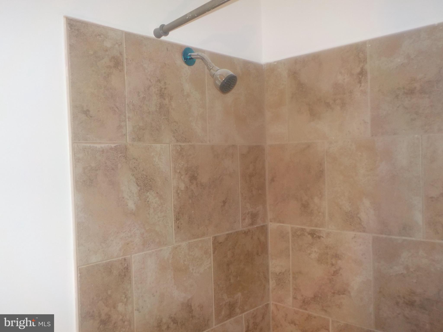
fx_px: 384
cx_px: 222
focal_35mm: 30
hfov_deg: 60.0
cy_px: 166
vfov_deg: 46.8
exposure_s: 1/30
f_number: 3.3
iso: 200
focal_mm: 4.1
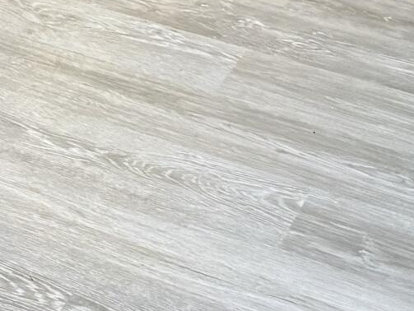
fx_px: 1711
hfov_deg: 12.3
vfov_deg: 9.0
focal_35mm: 143
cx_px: -398
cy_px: -519
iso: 640
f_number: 1.78
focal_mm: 6.76
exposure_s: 1/60
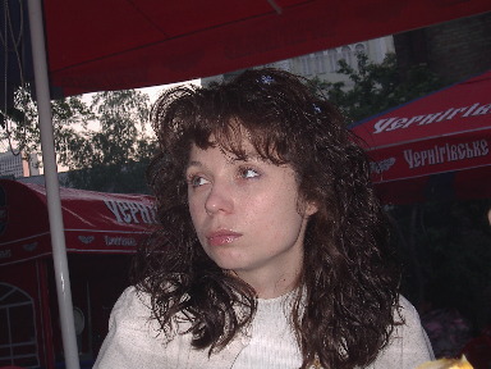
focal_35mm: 63
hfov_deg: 30.7
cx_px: 246
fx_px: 894
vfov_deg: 23.3
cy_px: 184
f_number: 3.4
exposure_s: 1/60
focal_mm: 9.6
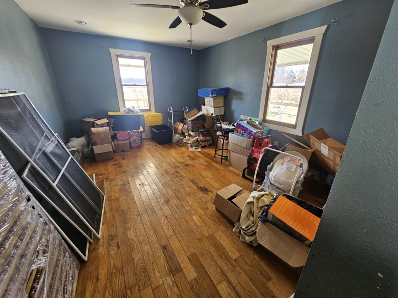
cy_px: 149
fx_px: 149
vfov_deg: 89.9
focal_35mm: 13
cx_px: 199
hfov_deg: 106.2
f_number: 2.2
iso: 200
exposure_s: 1/60
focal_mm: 2.2
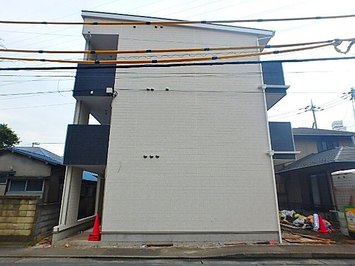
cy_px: 133
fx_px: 215
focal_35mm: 21
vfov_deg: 63.4
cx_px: 178
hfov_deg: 79.0
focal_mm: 3.7
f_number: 3.5
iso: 125
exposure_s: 1/500
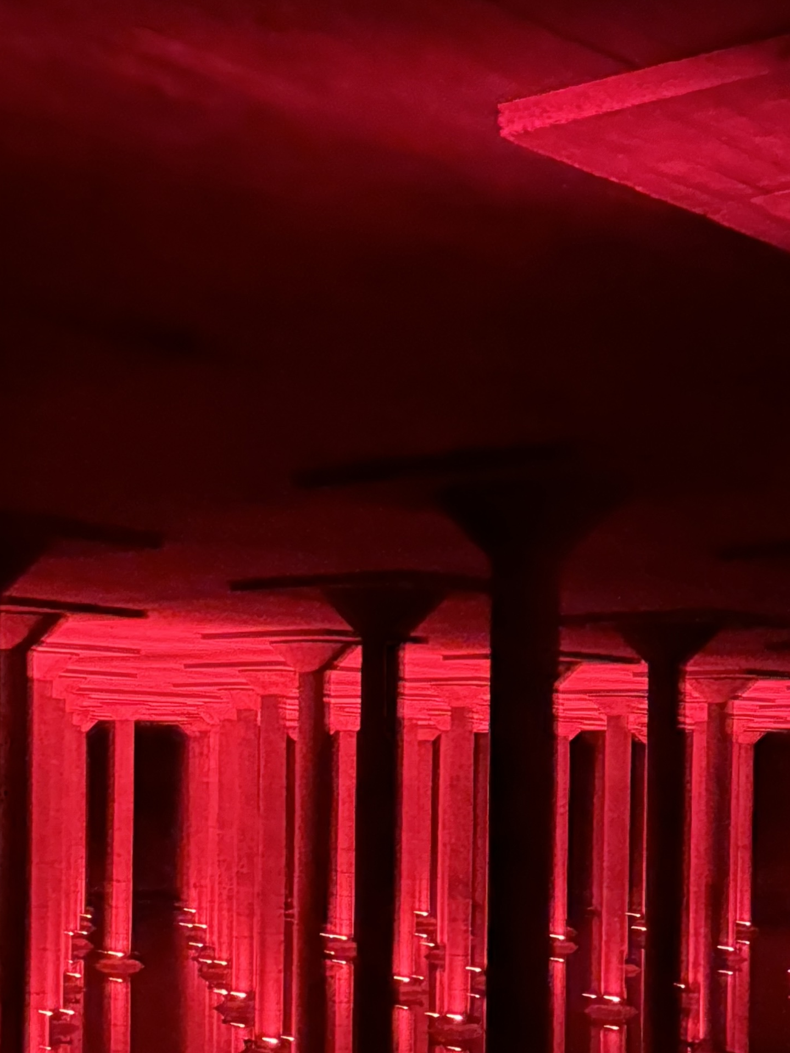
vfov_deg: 27.1
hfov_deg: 20.9
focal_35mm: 70
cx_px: 259
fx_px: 2130
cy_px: 885
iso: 12500
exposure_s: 1/15
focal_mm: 6.86
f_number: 1.78
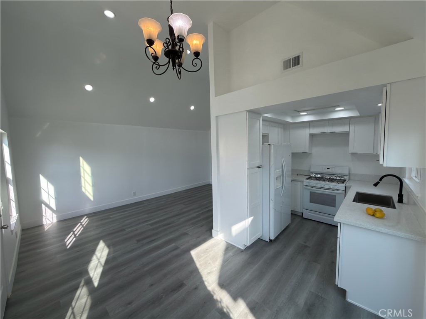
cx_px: 213
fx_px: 172
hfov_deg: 102.1
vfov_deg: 85.7
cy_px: 160
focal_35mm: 14
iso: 25
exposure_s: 1/134
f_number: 2.2
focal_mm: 2.22
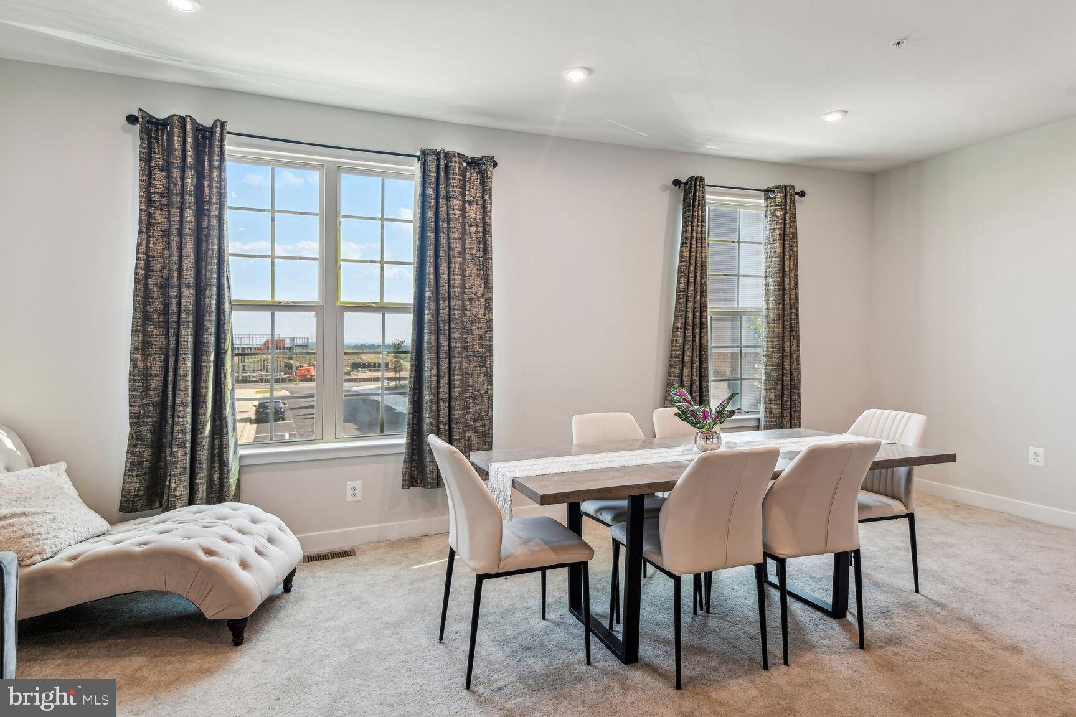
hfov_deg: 86.9
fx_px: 568
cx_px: 538
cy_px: 358
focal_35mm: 19
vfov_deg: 64.6
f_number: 8
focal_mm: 19
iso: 200
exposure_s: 1/30
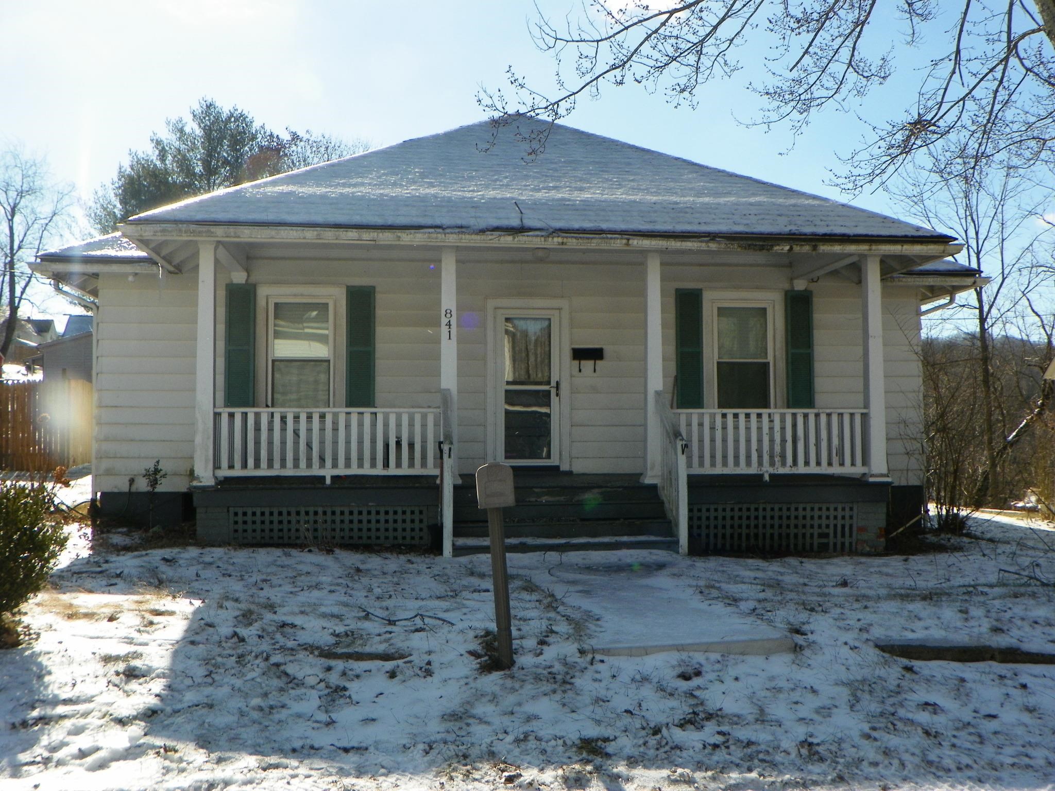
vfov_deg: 39.7
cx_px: 528
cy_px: 396
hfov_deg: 51.4
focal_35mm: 36
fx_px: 1097
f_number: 5.6
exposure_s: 1/400
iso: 64
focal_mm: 6.4
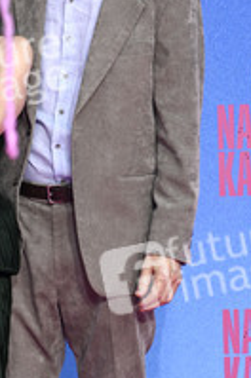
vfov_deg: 6.0
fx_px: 3589
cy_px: 175
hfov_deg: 4.0
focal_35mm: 342
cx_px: 25
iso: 250
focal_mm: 170
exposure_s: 1/250
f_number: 6.3
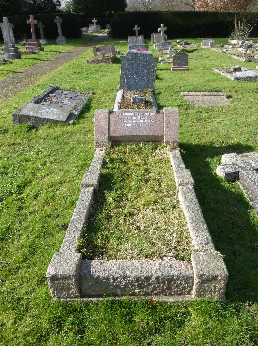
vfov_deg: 69.5
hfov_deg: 54.7
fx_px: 249
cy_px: 173
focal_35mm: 25
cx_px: 129
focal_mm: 4.3
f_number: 4
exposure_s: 1/320
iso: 100
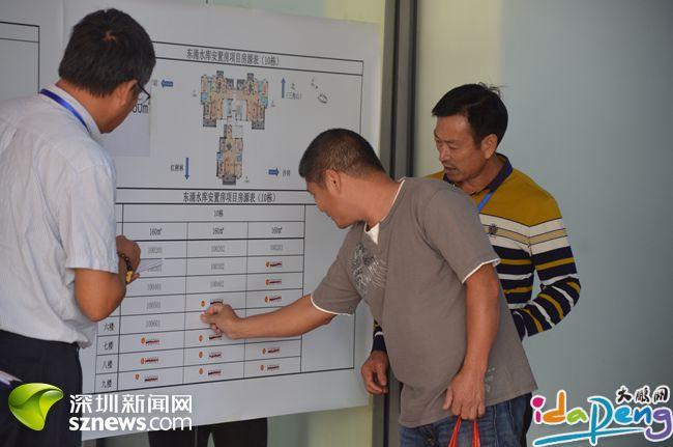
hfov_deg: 13.1
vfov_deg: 8.7
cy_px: 224
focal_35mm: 158
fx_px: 2939
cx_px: 336
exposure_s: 1/50
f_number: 5.6
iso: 800
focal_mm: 105
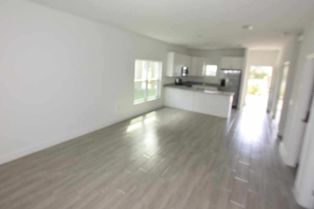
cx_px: 148
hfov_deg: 88.2
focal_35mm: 19
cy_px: 93
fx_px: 162
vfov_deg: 65.5
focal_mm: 11
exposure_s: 1/125
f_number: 5.6
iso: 800
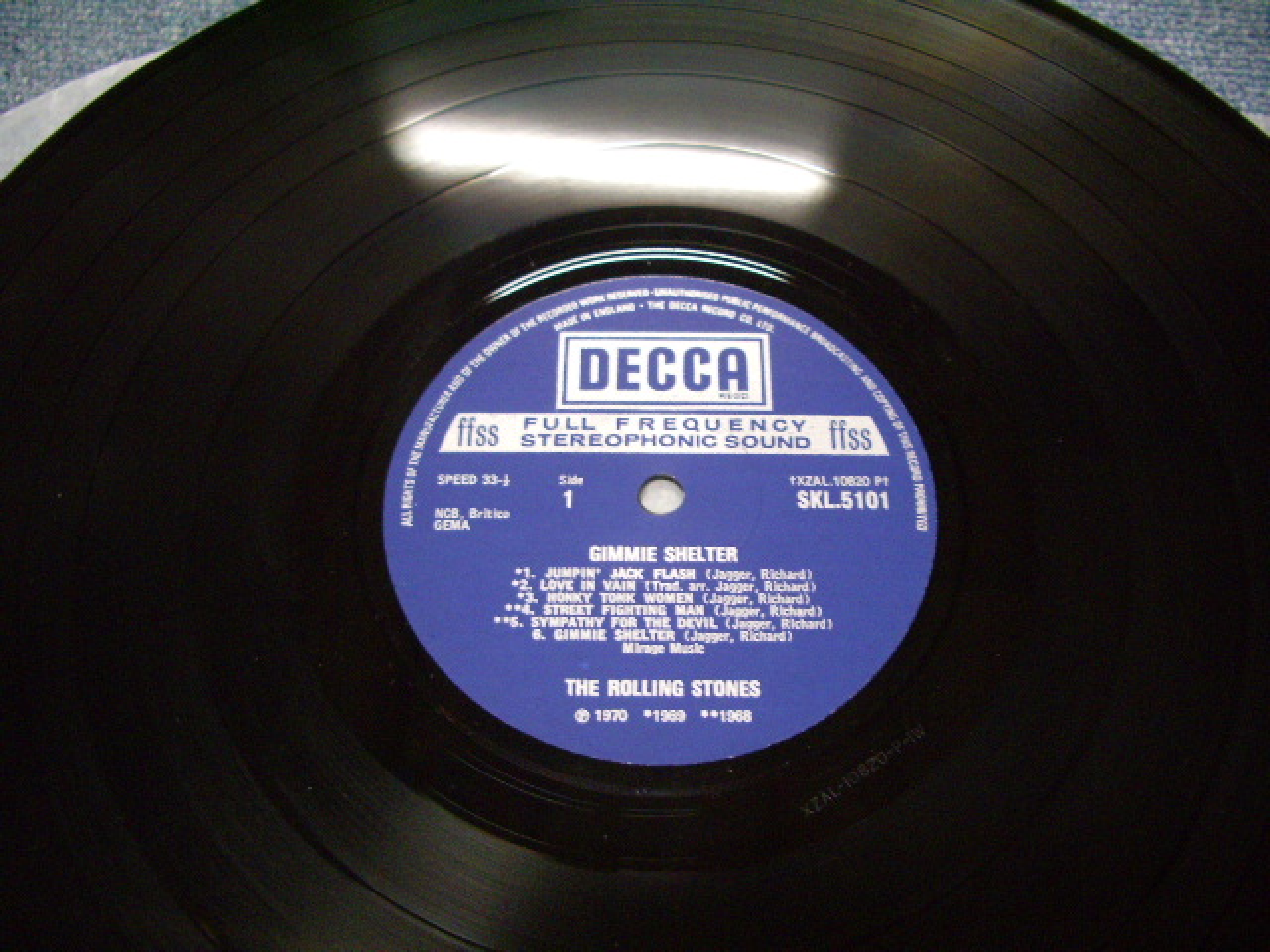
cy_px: 476
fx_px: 1284
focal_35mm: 35
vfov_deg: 40.7
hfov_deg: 52.6
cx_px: 635
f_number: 2.6
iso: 320
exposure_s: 1/20
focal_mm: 5.8
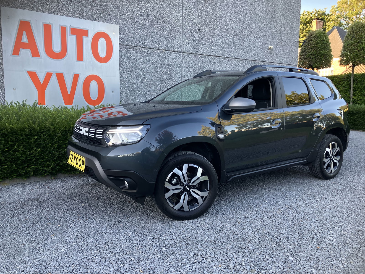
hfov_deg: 63.4
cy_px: 137
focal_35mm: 28
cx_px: 182
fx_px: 295
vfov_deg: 49.7
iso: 50
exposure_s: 1/121
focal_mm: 3.99
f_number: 1.8
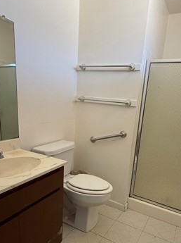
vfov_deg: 66.6
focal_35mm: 26
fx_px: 182
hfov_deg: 52.8
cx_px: 102
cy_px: 147
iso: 200
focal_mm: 2.22
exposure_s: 1/99
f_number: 2.2
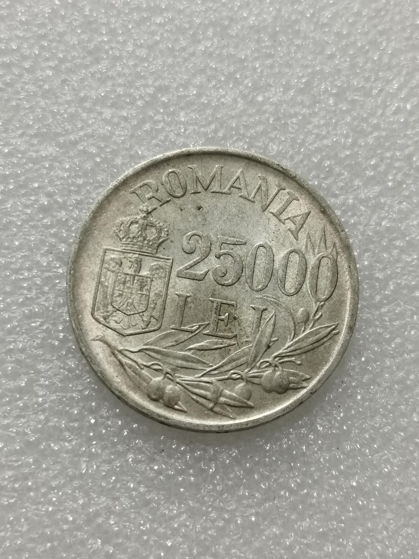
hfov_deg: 22.3
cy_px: 280
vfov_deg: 29.4
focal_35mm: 66
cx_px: 210
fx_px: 1065
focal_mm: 5.58
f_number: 1.8
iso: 64
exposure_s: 1/100
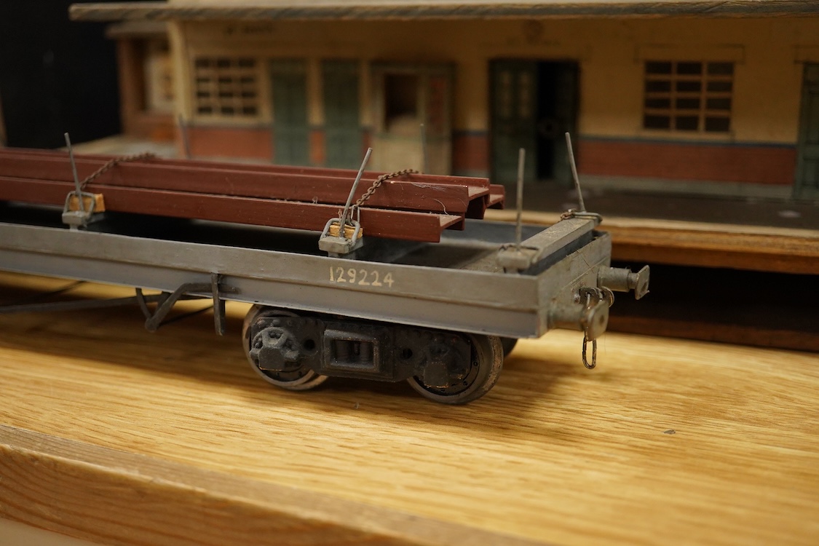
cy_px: 273
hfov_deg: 43.6
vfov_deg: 29.9
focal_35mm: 45
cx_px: 410
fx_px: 1024
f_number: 4.5
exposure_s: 1/320
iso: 2500
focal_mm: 30
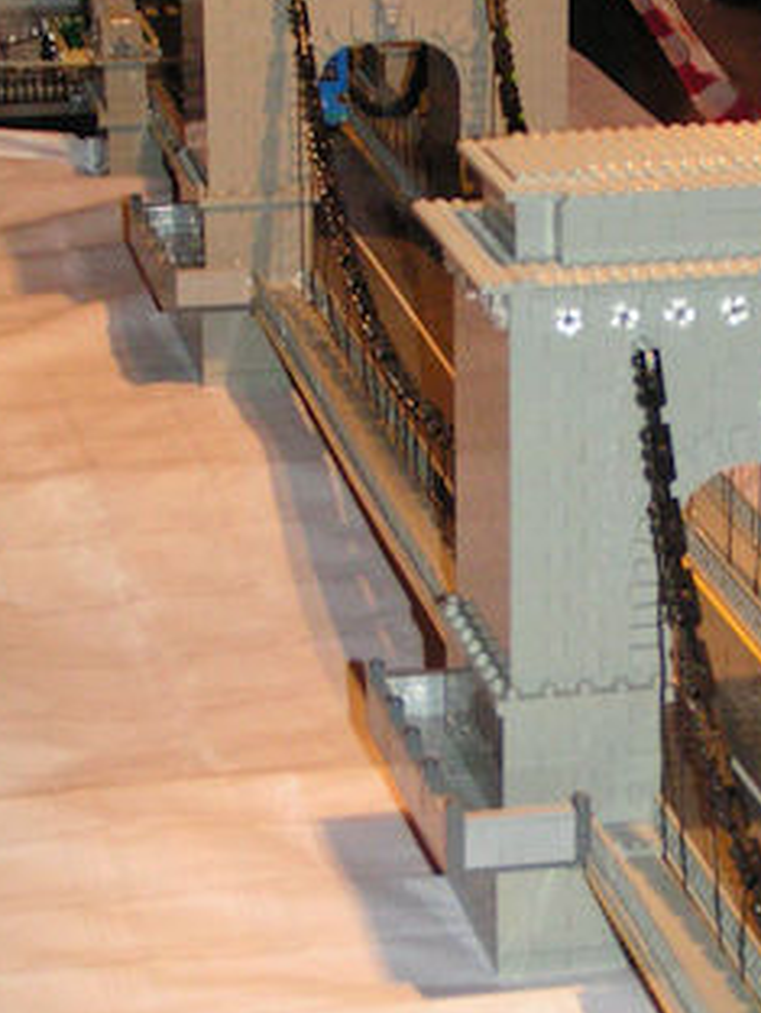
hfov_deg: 12.0
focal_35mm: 122
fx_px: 3574
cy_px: 596
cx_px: 782
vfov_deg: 16.1
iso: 200
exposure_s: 1/60
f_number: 3.2
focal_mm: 9.4
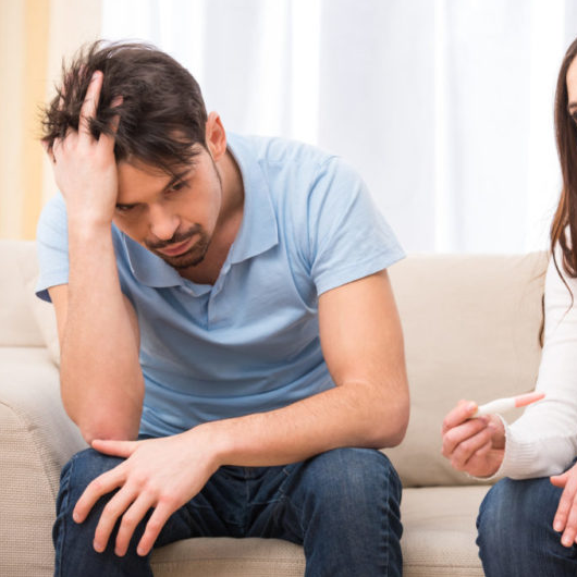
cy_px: 288
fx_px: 2659
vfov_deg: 12.4
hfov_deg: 12.4
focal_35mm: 141
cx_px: 426
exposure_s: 1/100
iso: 400
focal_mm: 110
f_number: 4.5
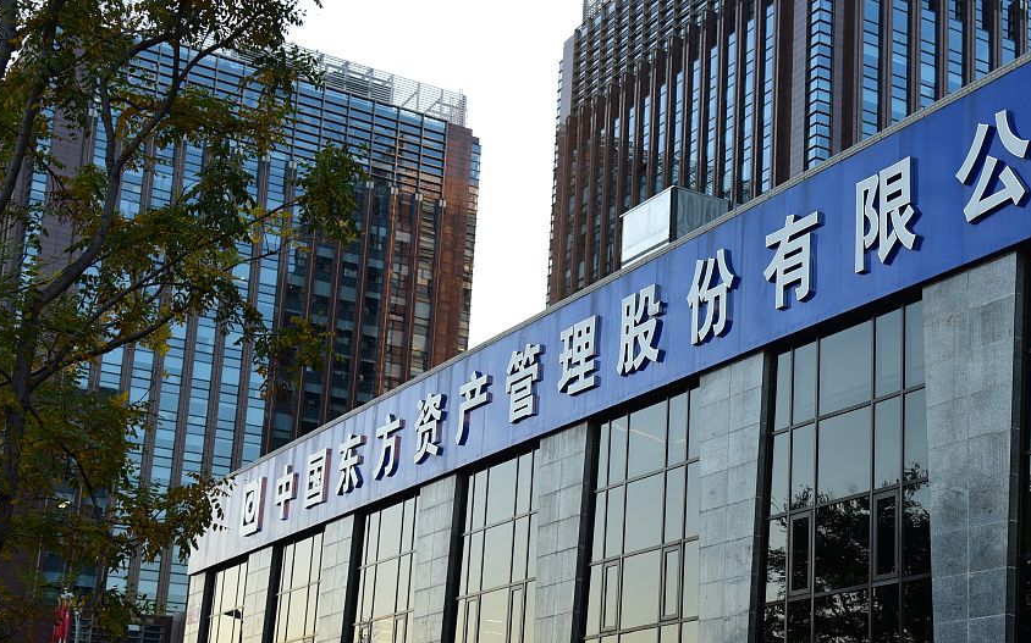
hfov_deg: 34.7
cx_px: 717
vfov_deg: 22.2
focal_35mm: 58
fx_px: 1629
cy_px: 469
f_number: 6.3
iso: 200
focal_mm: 40
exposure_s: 1/60
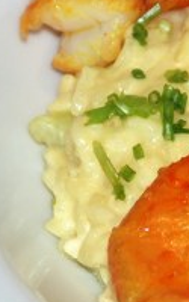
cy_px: 171
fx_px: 4789
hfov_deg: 2.3
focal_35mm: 581
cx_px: 150
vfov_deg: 3.6
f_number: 5.6
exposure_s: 1/60
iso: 200
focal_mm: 95
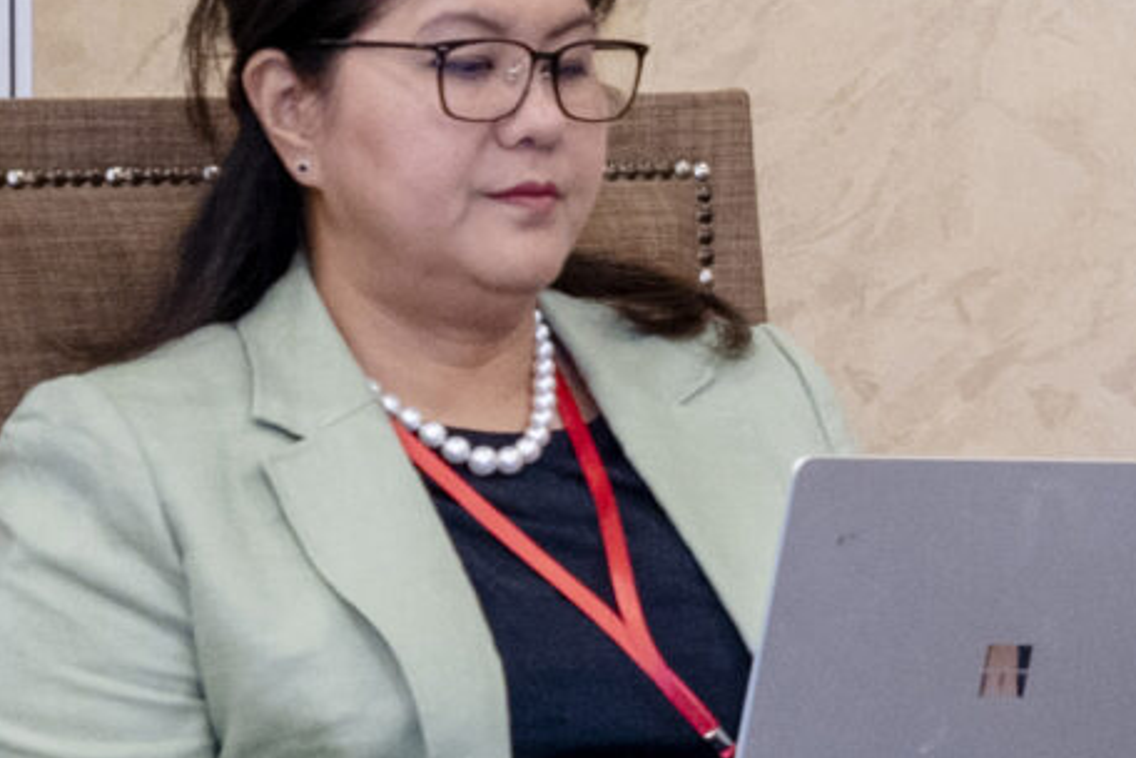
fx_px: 12400
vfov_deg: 3.5
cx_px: 3007
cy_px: 440
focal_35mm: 393
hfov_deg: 5.1
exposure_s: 1/100
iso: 1600
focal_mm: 70
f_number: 4.5
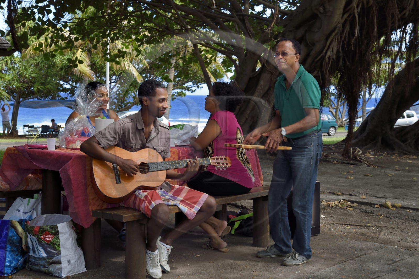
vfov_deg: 24.2
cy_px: 140
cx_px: 210
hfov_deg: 35.7
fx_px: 651
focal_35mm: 56
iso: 500
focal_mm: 56
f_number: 11
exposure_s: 1/200
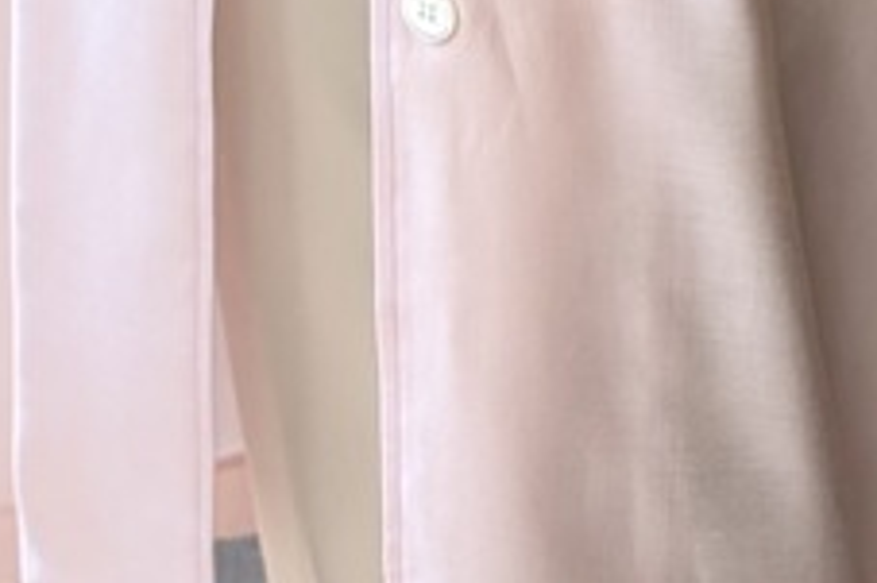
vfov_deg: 10.0
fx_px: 2897
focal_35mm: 119
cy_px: -819
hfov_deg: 17.1
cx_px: 661
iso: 40
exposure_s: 1/285
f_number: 1.6
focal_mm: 5.96
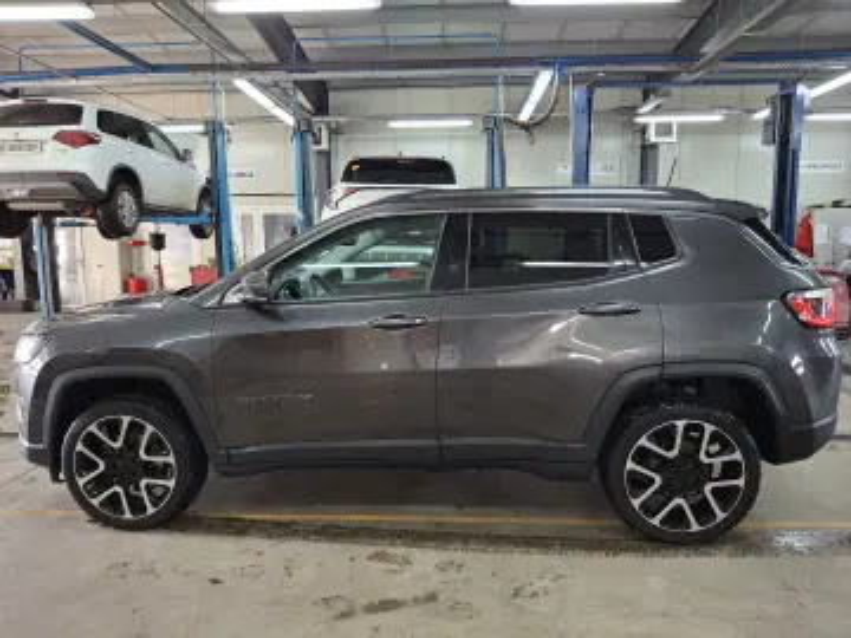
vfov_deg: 54.9
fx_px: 615
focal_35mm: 25
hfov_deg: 69.4
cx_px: 426
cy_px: 319
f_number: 1.8
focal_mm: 4.69
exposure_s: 1/50
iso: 200
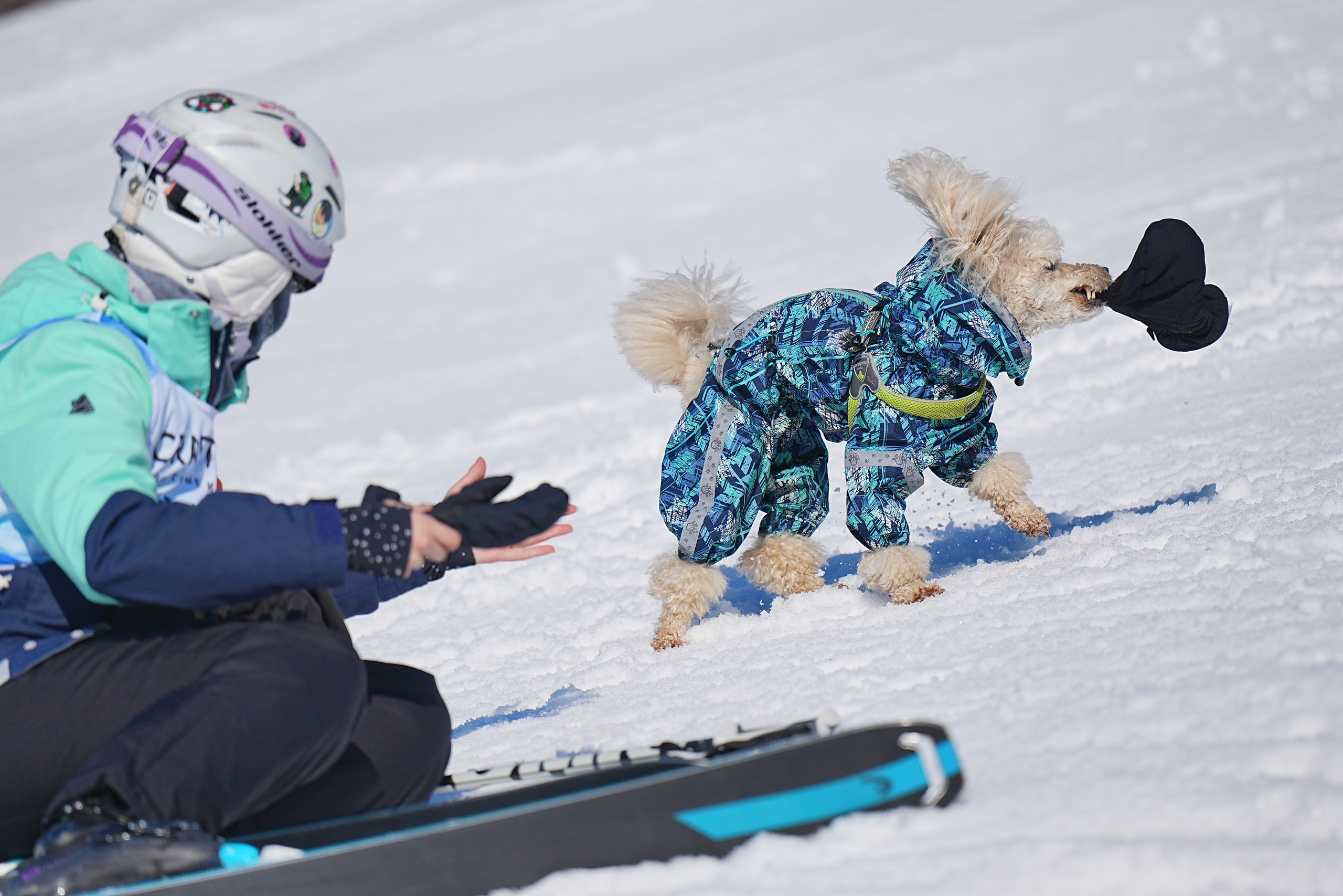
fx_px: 9214
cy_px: 448
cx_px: 672
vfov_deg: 5.6
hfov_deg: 8.3
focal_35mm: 247
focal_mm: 165
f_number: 2.8
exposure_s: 1/5000
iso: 100
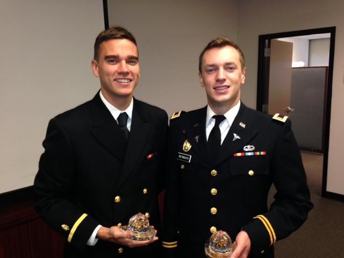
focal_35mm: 33
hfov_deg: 55.4
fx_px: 328
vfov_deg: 42.9
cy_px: 129
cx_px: 172
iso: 100
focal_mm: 4.12
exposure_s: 1/20
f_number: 2.4
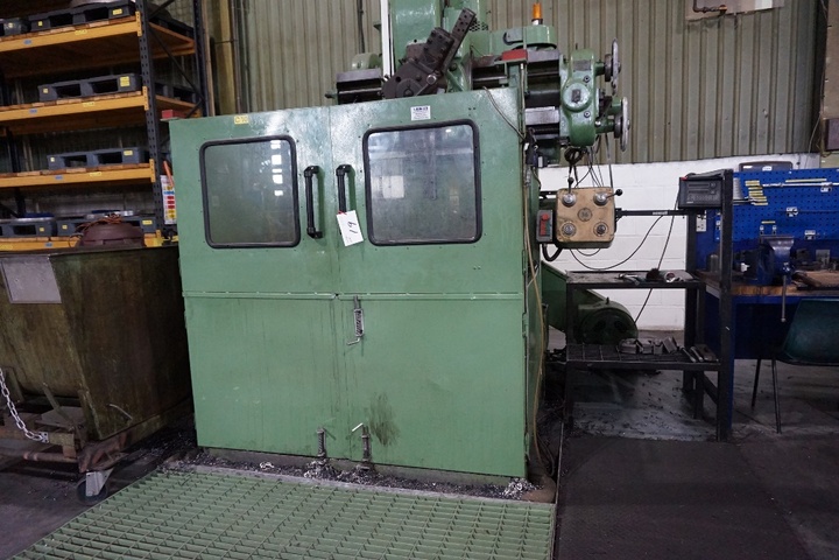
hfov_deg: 73.7
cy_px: 280
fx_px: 559
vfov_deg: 53.1
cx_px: 420
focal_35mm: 24
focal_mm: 16
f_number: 3.5
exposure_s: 1/50
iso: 3200
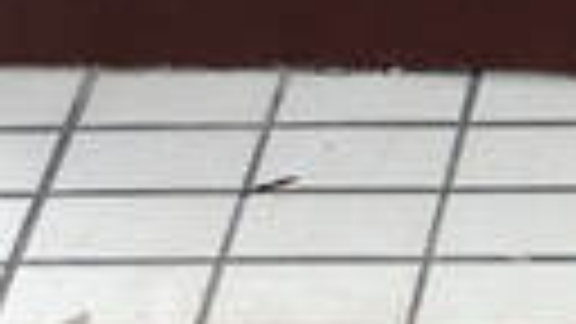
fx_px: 3421
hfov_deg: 9.0
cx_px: 1179
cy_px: -299
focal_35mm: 224
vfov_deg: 5.3
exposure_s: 1/622
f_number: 2.4
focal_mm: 3.3
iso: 32
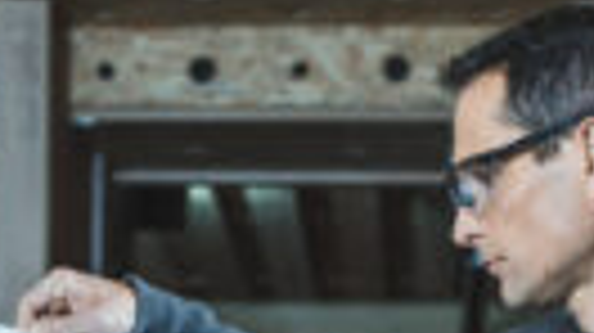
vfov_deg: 7.4
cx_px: 220
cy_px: 574
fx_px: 2502
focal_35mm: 159
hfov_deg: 13.5
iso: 100
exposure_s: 1/200
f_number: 3.5
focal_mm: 50
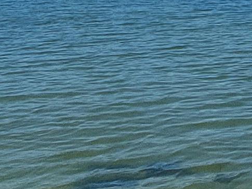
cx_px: 407
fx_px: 749
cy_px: -201
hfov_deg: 16.8
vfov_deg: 12.5
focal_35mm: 103
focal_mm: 1.74
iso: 50
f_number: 2.2
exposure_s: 1/2627
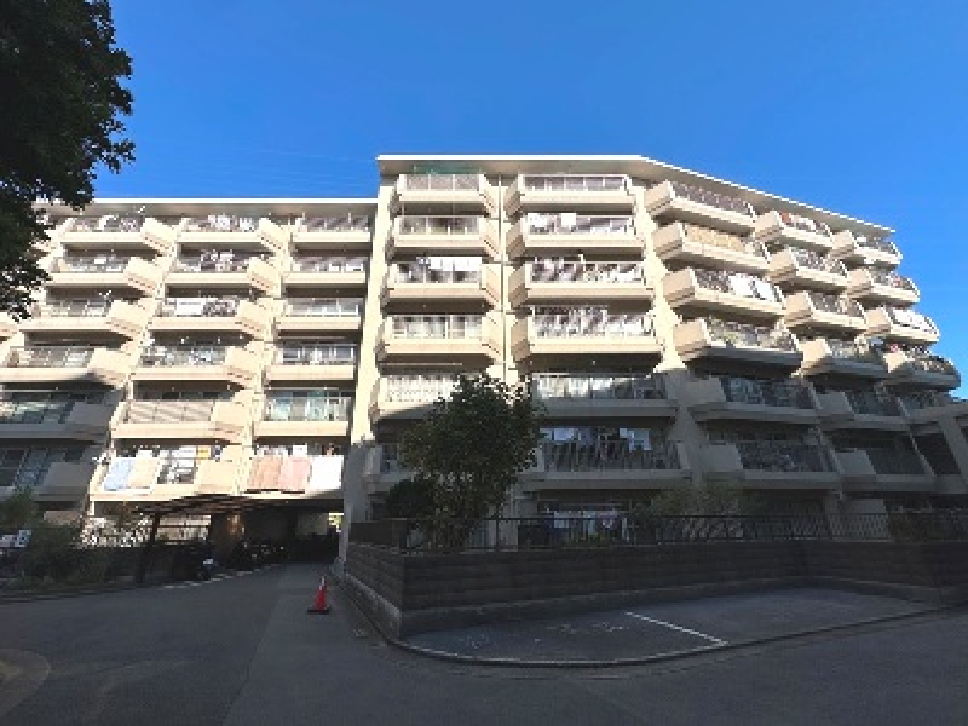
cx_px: 484
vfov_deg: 85.7
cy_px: 363
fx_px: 391
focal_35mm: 14
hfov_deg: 102.1
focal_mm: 2.22
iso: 50
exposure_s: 1/2747
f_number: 2.2
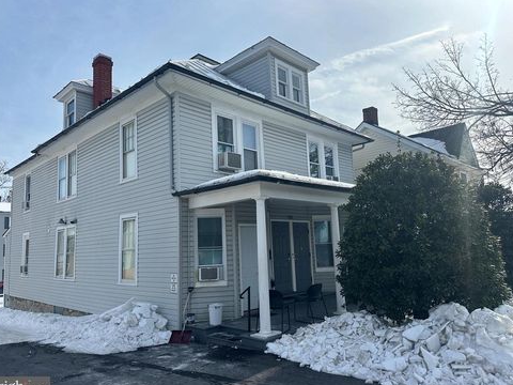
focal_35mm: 25
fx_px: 370
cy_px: 197
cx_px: 252
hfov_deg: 69.4
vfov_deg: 54.9
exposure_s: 1/8197
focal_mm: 6.86
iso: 80
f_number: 1.78
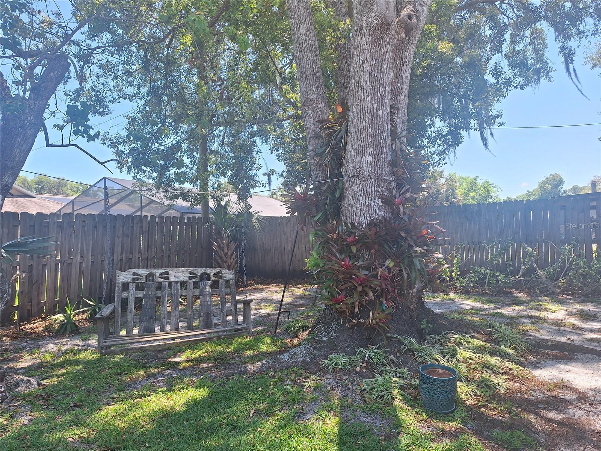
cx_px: 300
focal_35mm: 23
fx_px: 399
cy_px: 226
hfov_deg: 73.9
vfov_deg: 58.9
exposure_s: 1/589
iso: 40
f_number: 1.8
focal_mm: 5.54
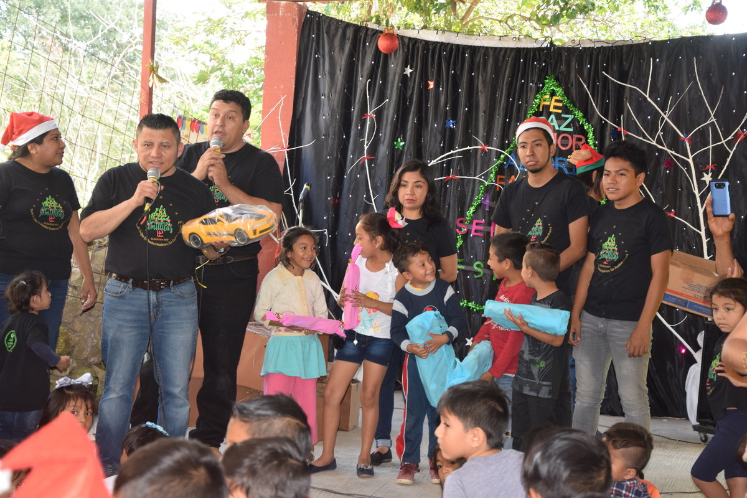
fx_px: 1805
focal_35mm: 87
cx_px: 374
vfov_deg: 15.7
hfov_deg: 23.4
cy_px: 249
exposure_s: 1/125
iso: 800
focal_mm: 58
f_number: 5.6
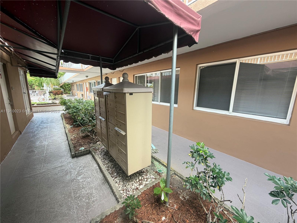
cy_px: 112
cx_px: 148
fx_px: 120
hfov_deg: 102.1
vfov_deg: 85.7
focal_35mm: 14
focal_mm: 2.22
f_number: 2.2
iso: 80
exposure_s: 1/121
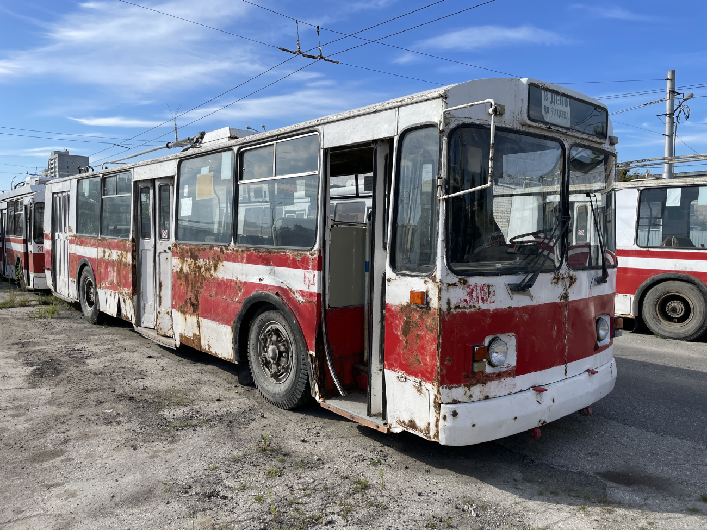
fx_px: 531
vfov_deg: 53.1
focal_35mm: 26
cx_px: 354
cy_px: 265
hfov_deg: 67.3
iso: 32
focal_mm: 4.2
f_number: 1.6
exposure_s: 1/2959
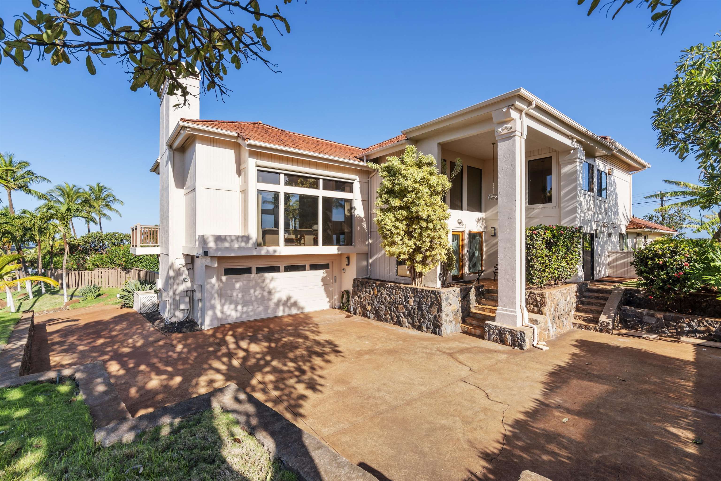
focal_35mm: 16
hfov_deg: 96.7
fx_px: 320
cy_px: 240
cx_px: 360
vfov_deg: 73.7
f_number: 8
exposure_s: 1/80
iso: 100
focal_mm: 16
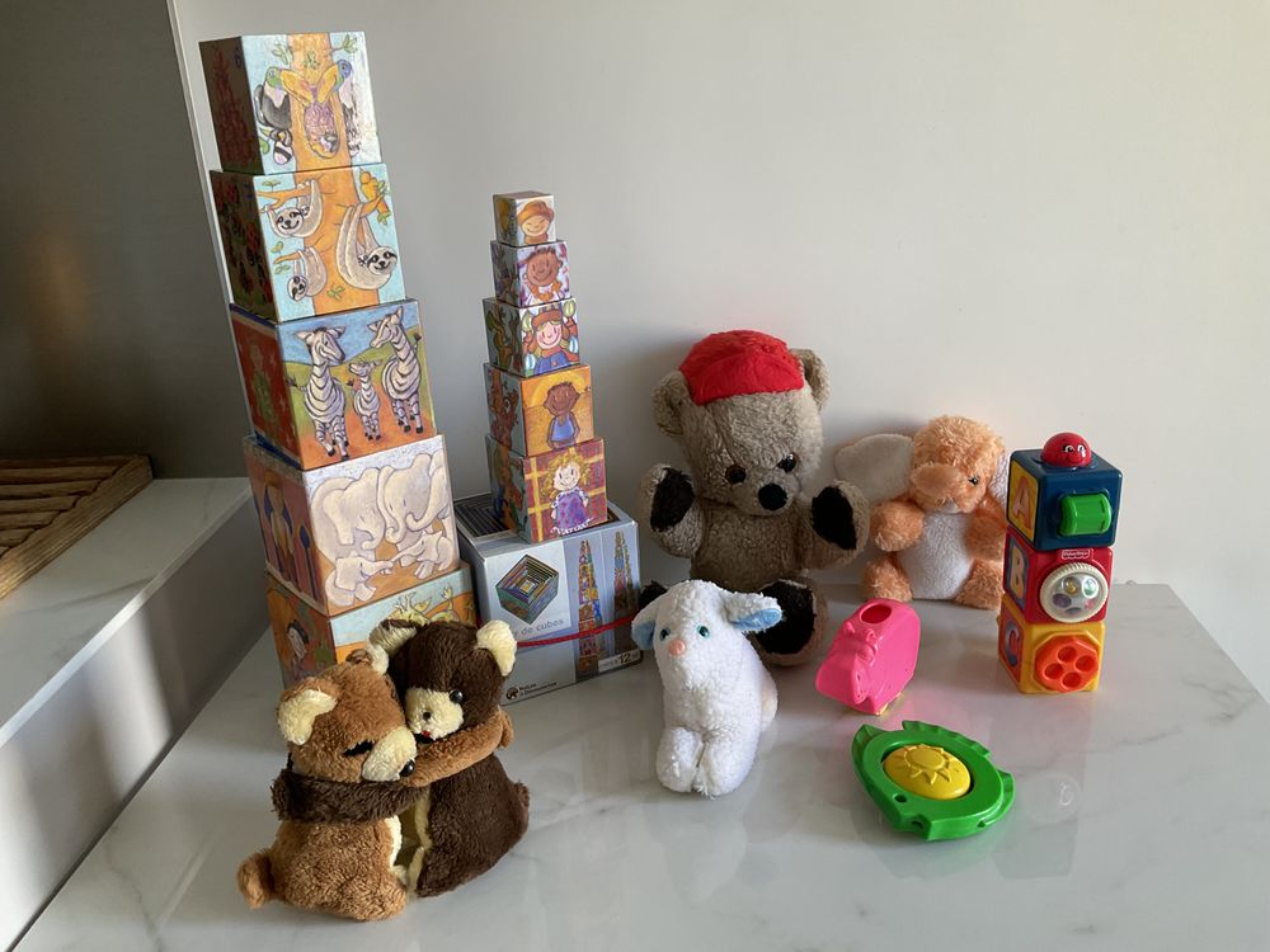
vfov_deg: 48.2
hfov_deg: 61.7
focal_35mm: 29
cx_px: 635
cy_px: 476
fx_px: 1064
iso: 50
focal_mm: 3
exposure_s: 1/60
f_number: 1.8
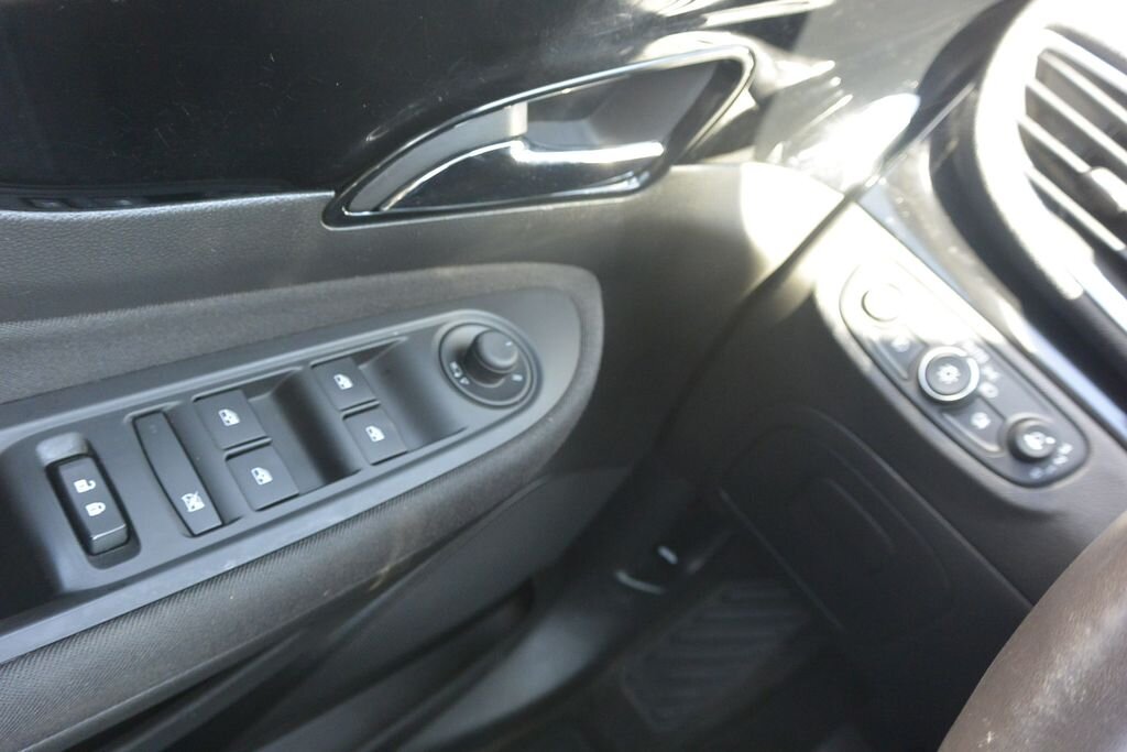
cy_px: 376
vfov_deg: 45.0
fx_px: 908
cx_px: 564
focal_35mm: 29
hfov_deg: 63.7
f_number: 3.5
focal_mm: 11
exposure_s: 1/60
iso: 500
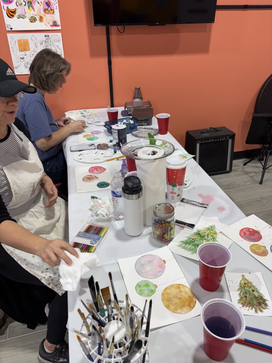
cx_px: 136
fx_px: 272
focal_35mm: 26
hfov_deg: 53.1
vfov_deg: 67.3
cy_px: 182
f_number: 1.6
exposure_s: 1/120
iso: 50
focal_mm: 5.96
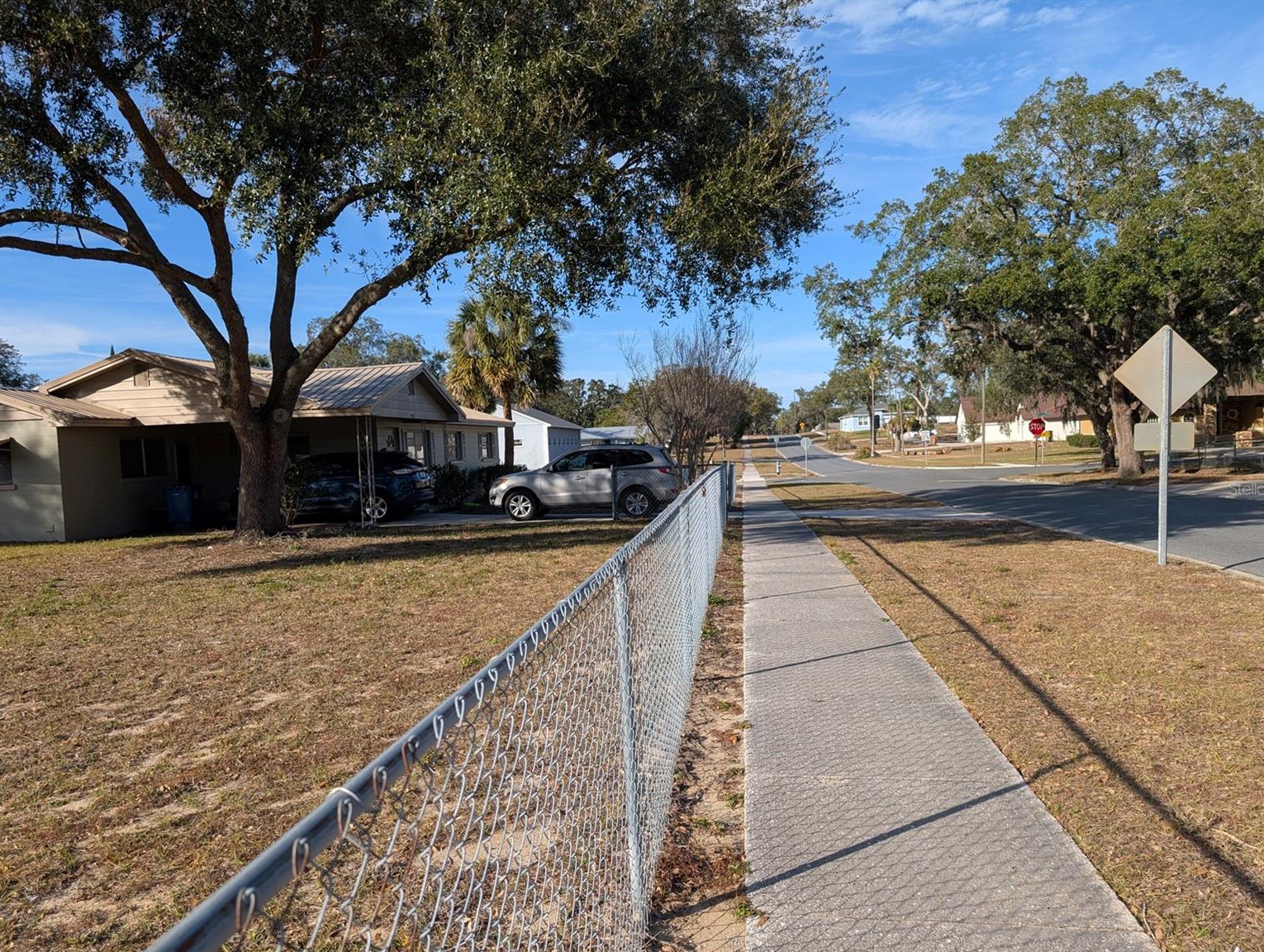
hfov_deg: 69.3
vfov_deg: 55.0
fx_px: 914
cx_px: 648
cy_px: 488
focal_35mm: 25
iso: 22
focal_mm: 6.9
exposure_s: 1/1045
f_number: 1.68
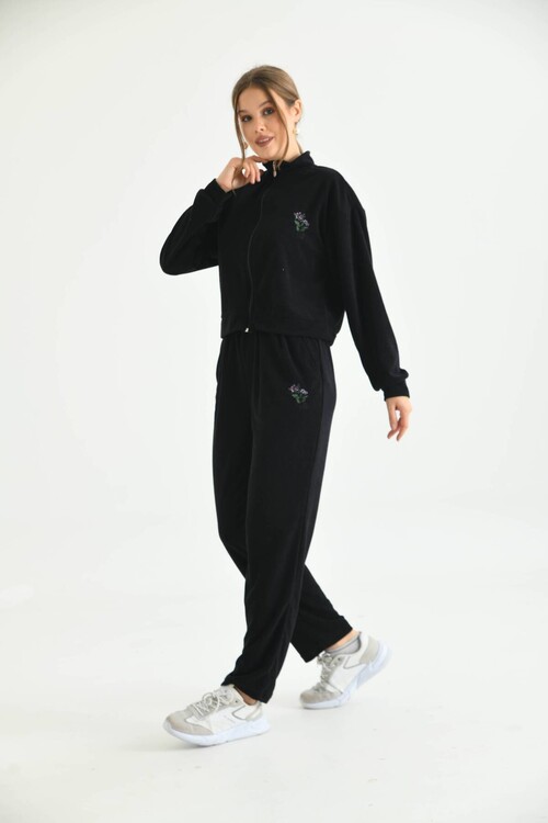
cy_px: 412
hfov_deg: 21.9
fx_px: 1416
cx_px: 274
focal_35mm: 62
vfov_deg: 32.4
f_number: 5.6
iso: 160
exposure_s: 1/125
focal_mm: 62
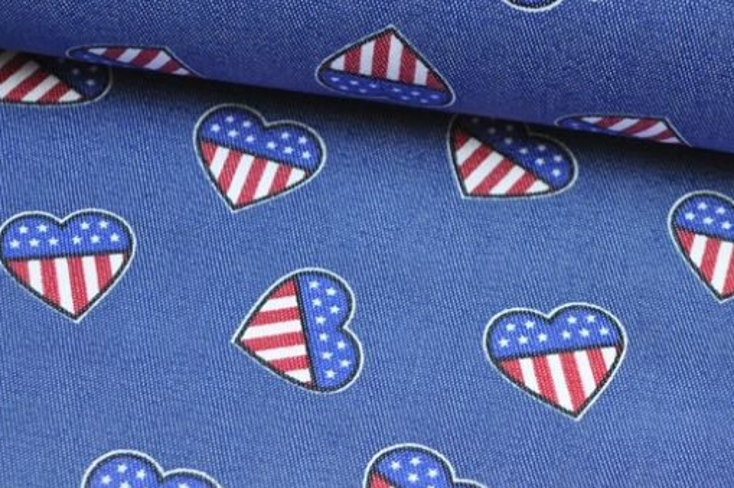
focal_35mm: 130
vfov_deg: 10.5
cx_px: 568
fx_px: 2643
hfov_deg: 15.7
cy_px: 382
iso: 800
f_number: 5.6
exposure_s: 1/60
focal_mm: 55
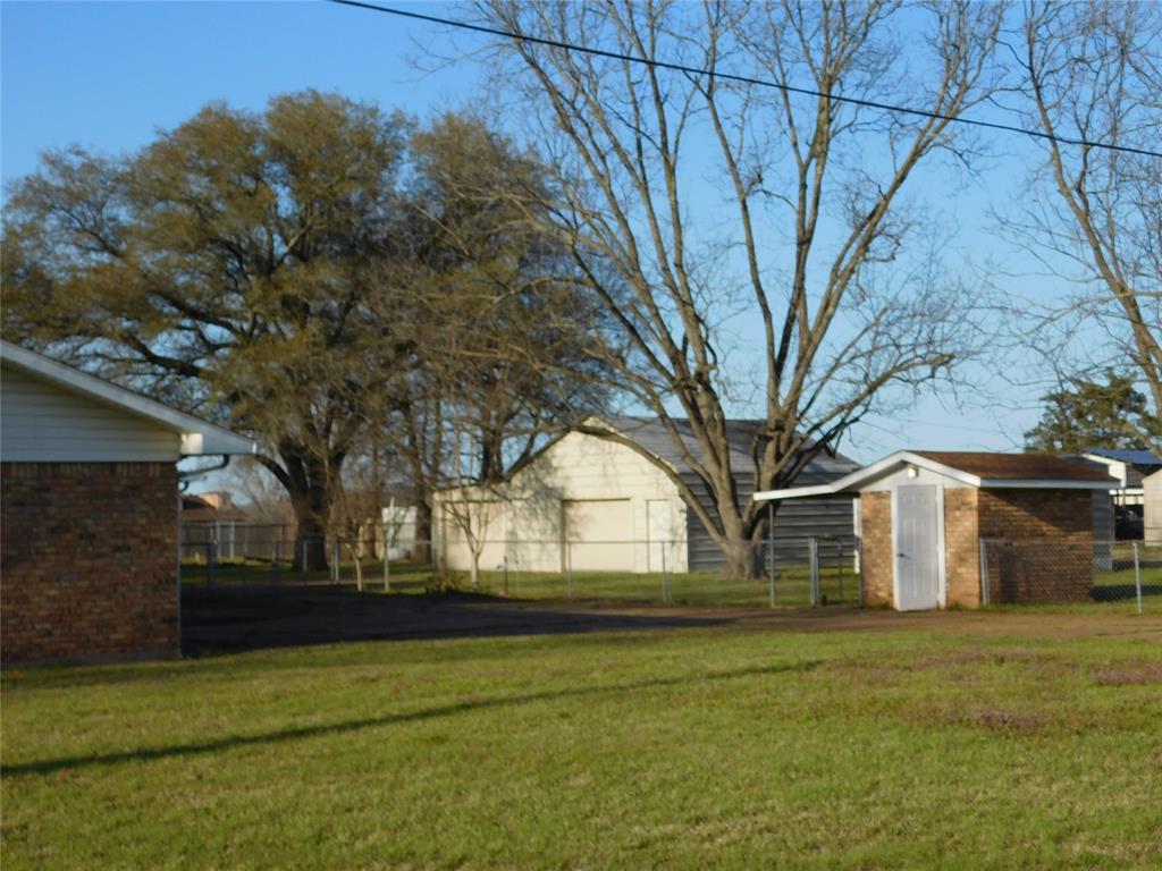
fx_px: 1981
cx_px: 581
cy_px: 436
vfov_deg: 24.8
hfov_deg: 32.7
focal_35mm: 59
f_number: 4
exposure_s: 1/1250
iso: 125
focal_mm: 10.4
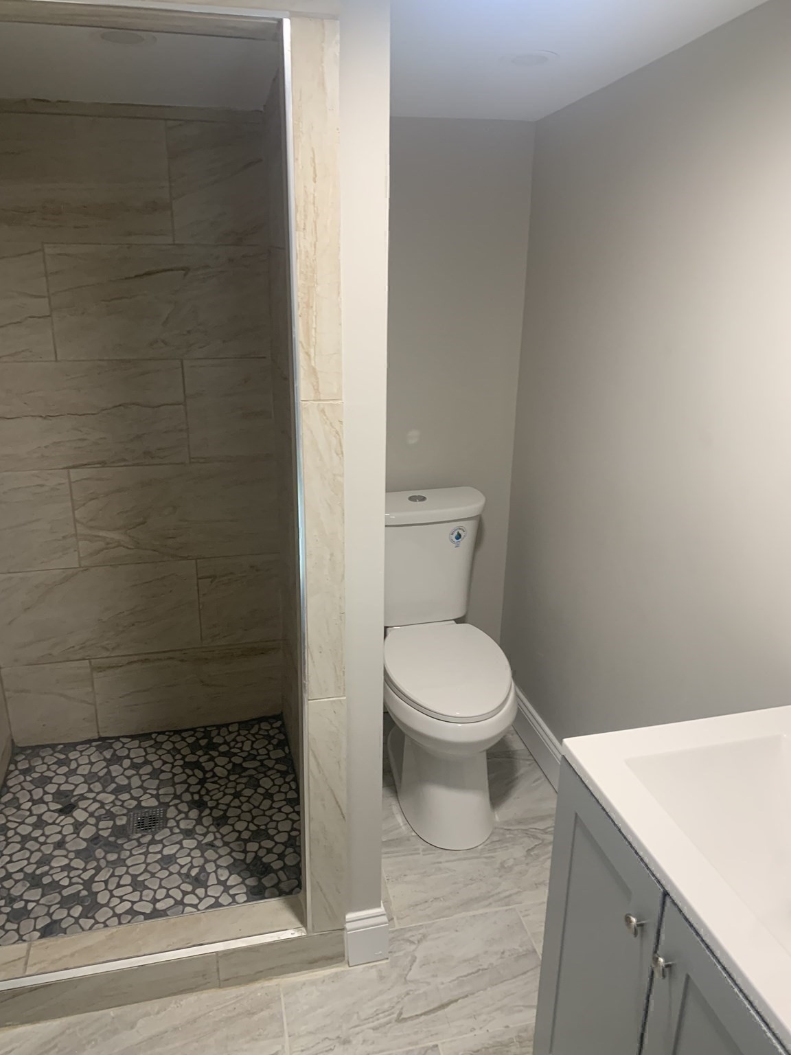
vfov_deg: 67.3
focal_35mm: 26
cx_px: 396
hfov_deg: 53.1
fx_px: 792
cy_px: 528
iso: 100
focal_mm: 4.25
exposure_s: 1/60
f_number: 1.8
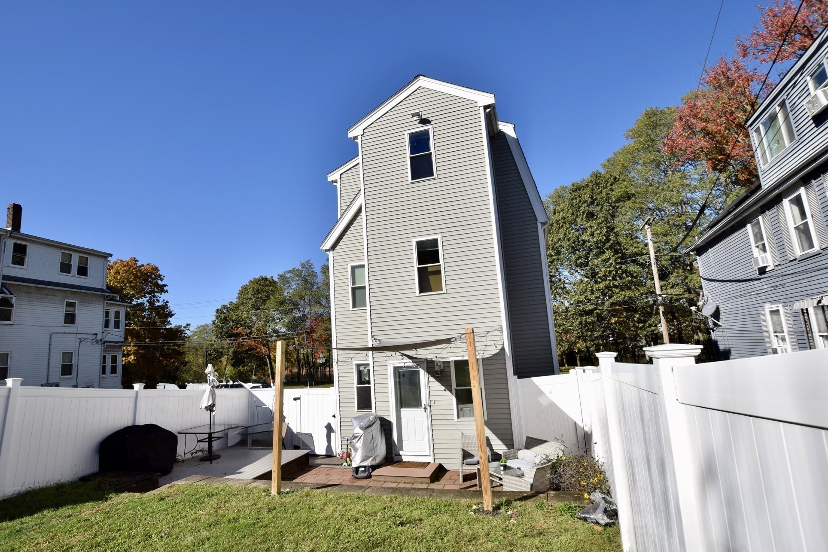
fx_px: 403
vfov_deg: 68.8
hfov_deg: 91.5
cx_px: 401
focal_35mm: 18
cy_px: 279
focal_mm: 11
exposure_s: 1/500
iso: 200
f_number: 11
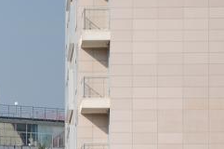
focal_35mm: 447
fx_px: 2778
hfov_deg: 4.5
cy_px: 233
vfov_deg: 3.1
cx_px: -250
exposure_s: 1/1250
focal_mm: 70
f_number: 4.5
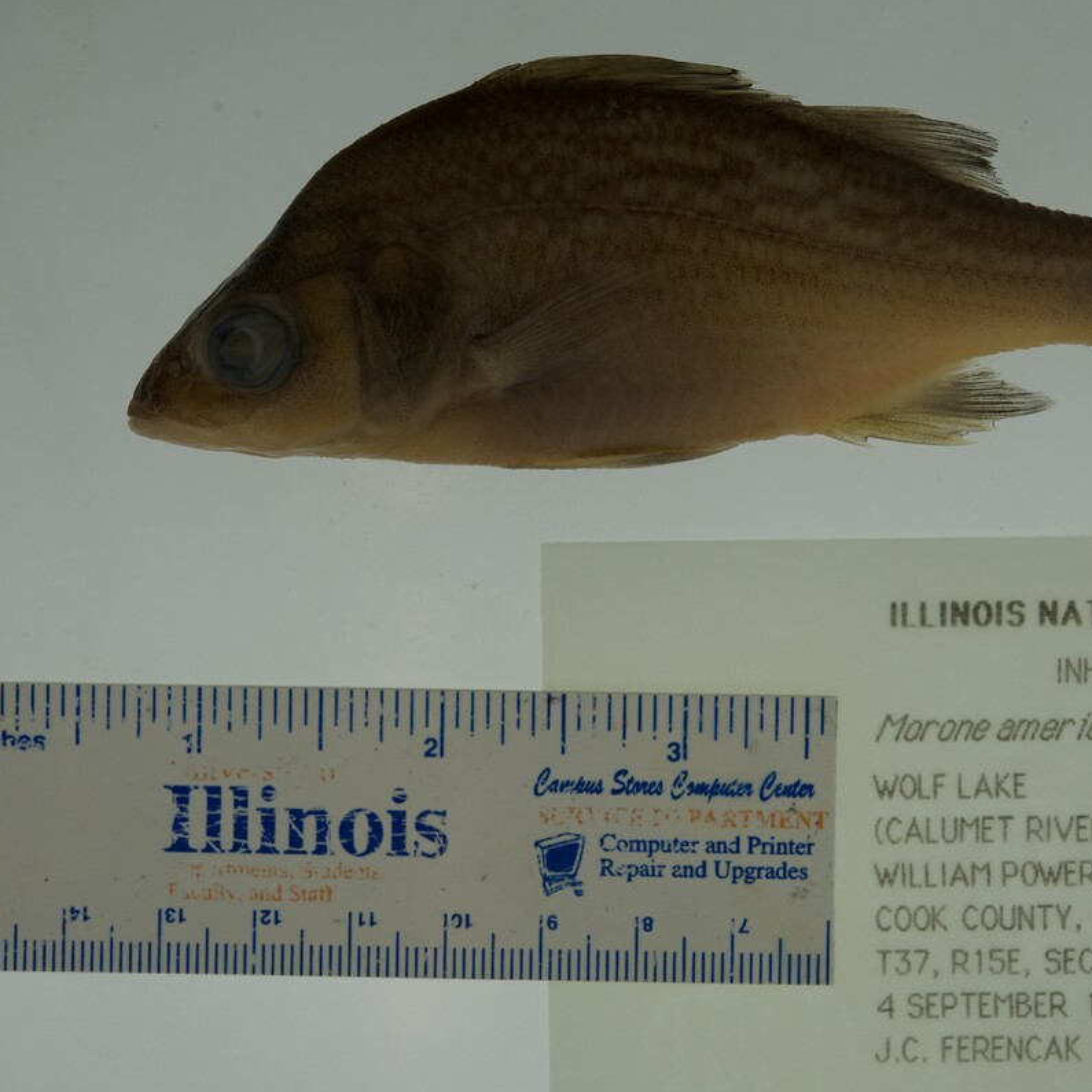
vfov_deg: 22.5
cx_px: 703
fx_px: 2748
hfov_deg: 22.4
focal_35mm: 77
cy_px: 545
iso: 100
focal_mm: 60
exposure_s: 1/160
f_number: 10
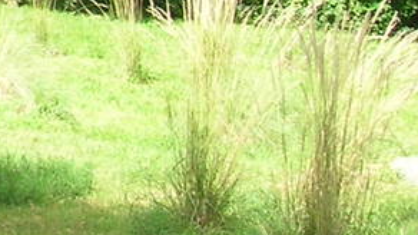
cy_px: -140
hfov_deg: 9.3
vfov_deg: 5.9
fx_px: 2249
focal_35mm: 203
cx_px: -634
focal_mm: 5.7
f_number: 4.9
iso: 50
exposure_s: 1/88.8
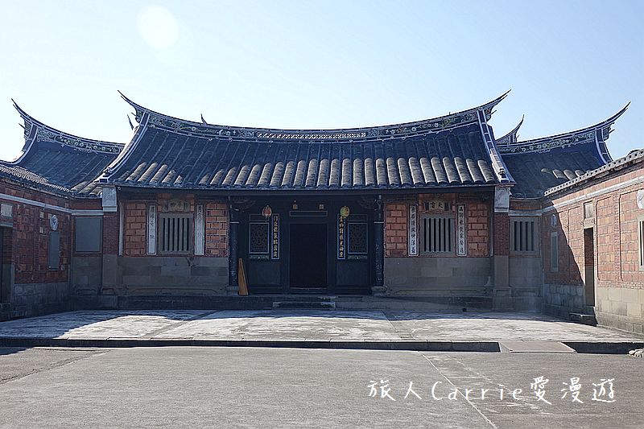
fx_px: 876
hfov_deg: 40.4
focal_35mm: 49
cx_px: 322
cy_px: 214
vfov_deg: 27.5
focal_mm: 17.83
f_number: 4
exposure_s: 1/640
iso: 100
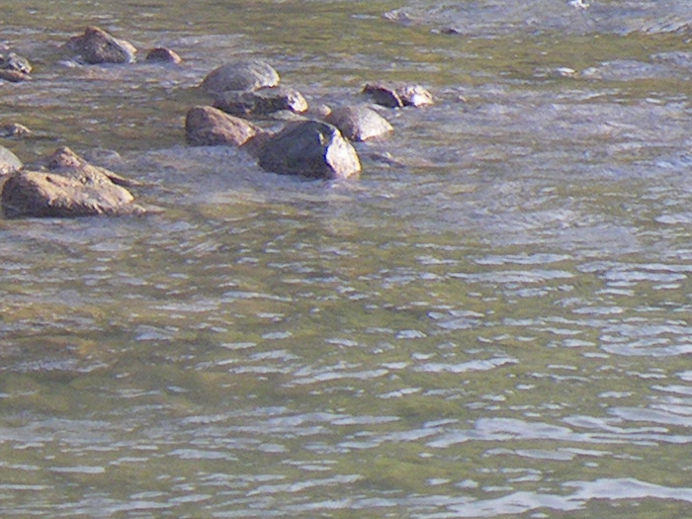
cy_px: -404
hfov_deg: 12.6
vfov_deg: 9.7
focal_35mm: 146
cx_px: -437
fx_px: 2919
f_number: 4.2
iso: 50
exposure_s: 1/60
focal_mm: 5
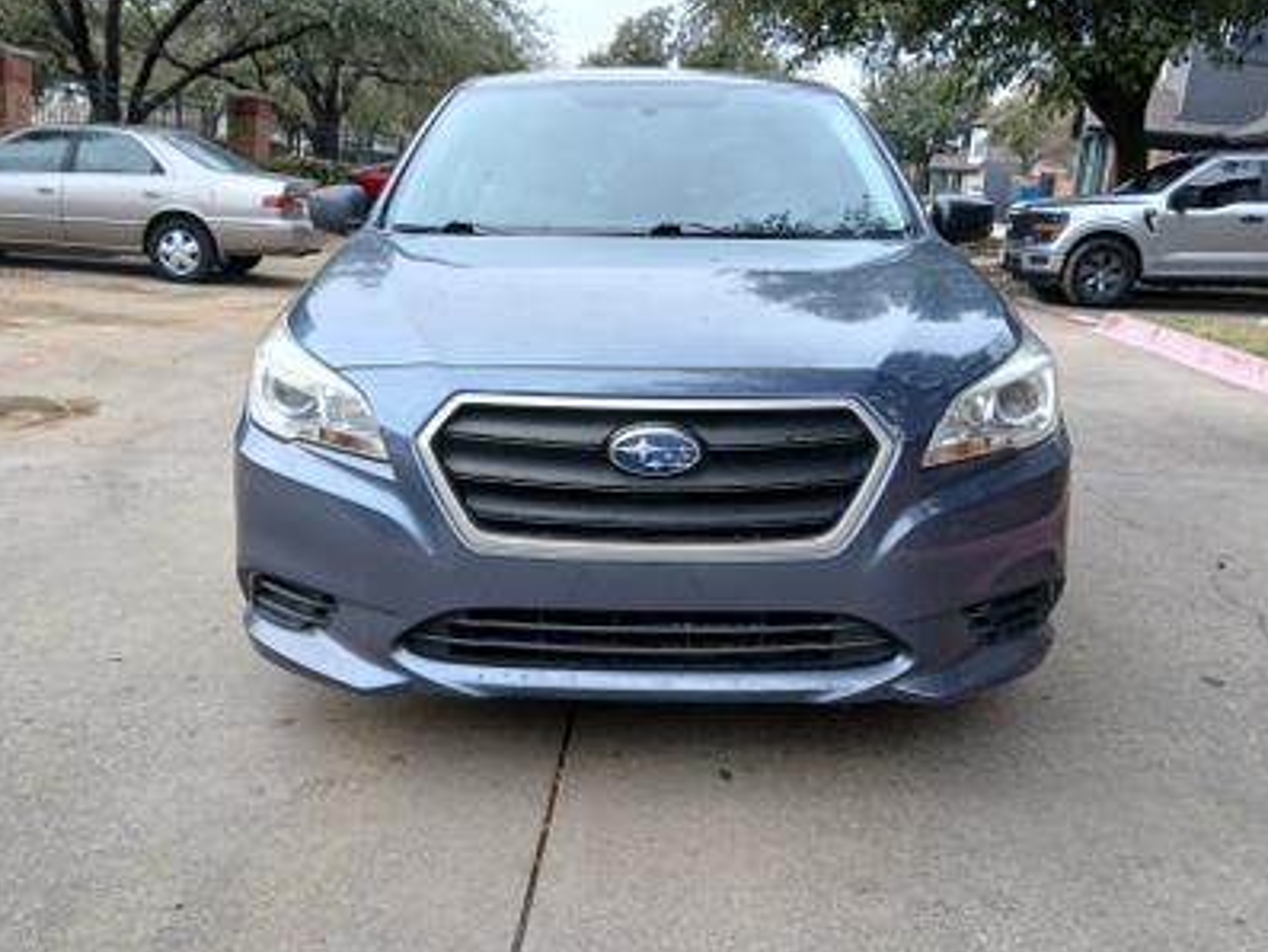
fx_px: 1209
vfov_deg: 42.8
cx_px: 620
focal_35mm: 33
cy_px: 562
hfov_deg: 55.3
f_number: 1.8
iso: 32
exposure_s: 1/60
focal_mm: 3.98
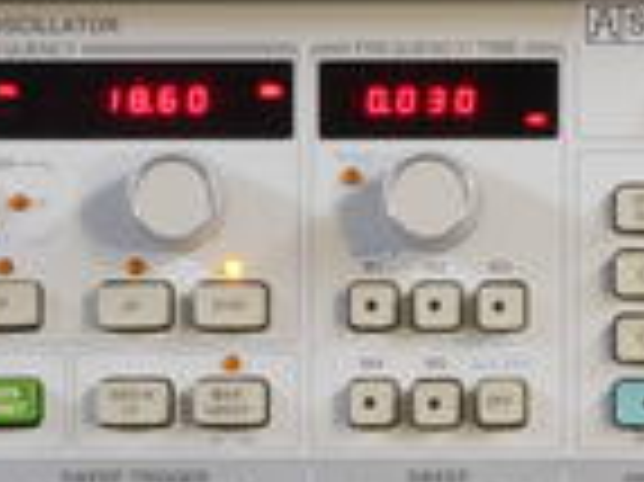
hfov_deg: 5.8
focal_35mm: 341
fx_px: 6339
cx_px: 477
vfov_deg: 4.4
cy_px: 351
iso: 800
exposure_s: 1/1.3
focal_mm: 61
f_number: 22
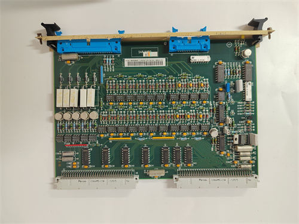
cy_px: 112
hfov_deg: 73.9
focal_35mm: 23
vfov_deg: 58.9
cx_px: 150
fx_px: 199
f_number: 1.9
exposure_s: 1/50
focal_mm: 5.52
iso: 1419
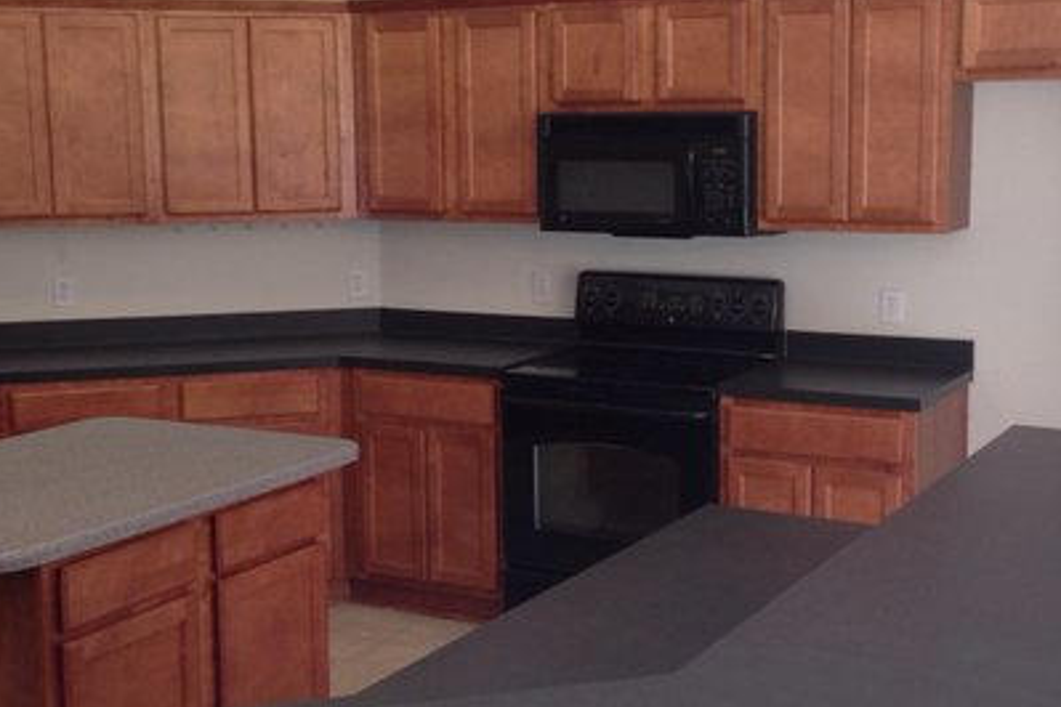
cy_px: 324
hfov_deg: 36.2
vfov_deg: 24.6
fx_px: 1621
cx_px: 553
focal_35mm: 55
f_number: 2.4
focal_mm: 4.12
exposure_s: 1/20
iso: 100
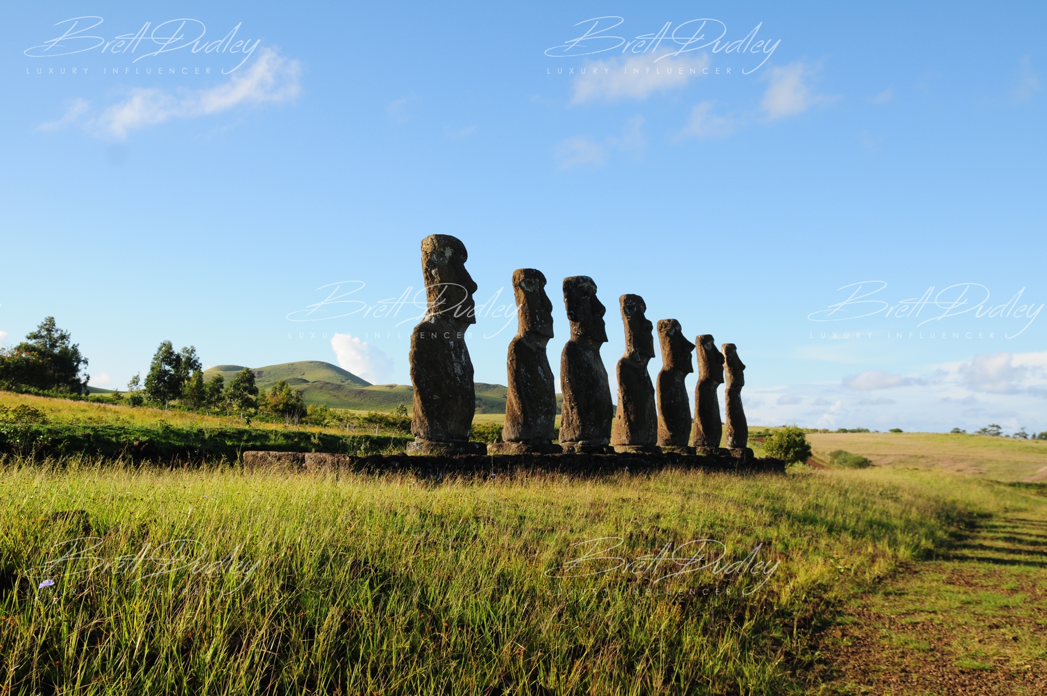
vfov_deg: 34.1
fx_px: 1133
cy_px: 348
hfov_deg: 49.6
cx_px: 524
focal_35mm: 39
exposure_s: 1/640
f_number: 5
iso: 200
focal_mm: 26
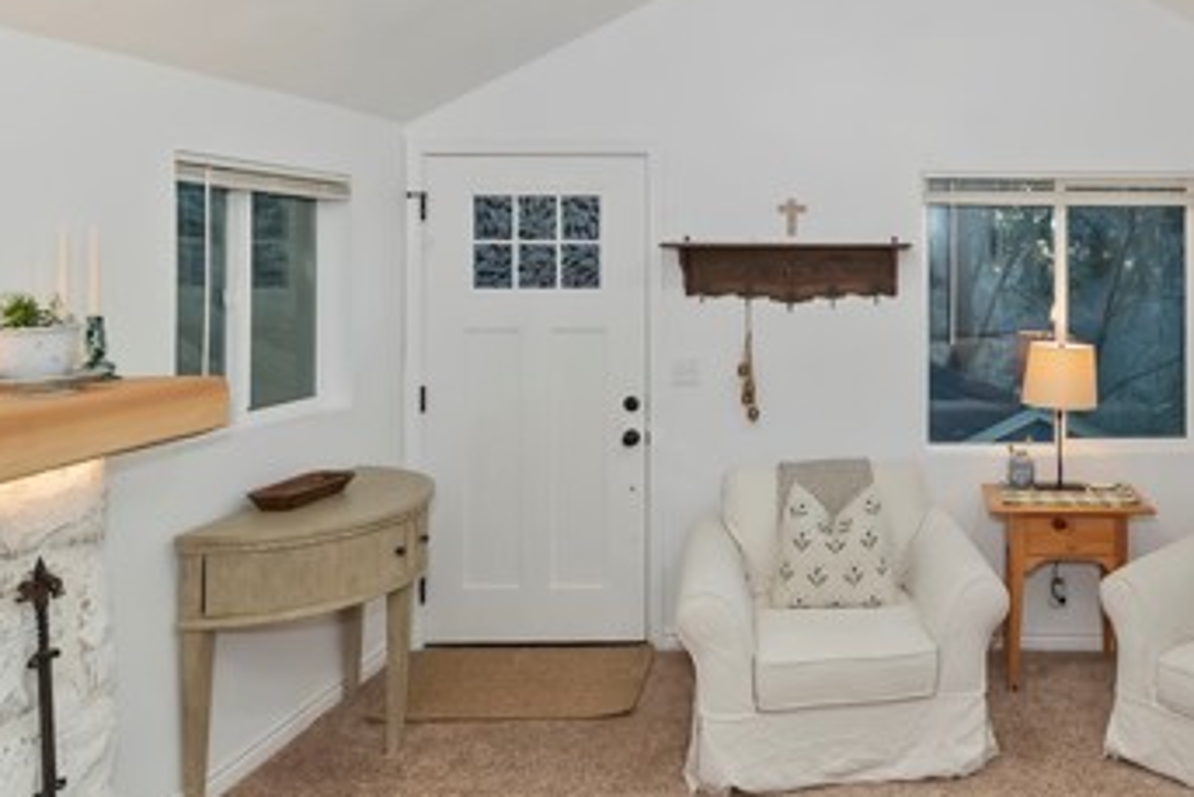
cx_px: 936
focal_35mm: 28
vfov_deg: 45.2
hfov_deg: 60.7
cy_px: 224
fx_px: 929
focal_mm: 10
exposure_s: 1/30
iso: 400
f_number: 8
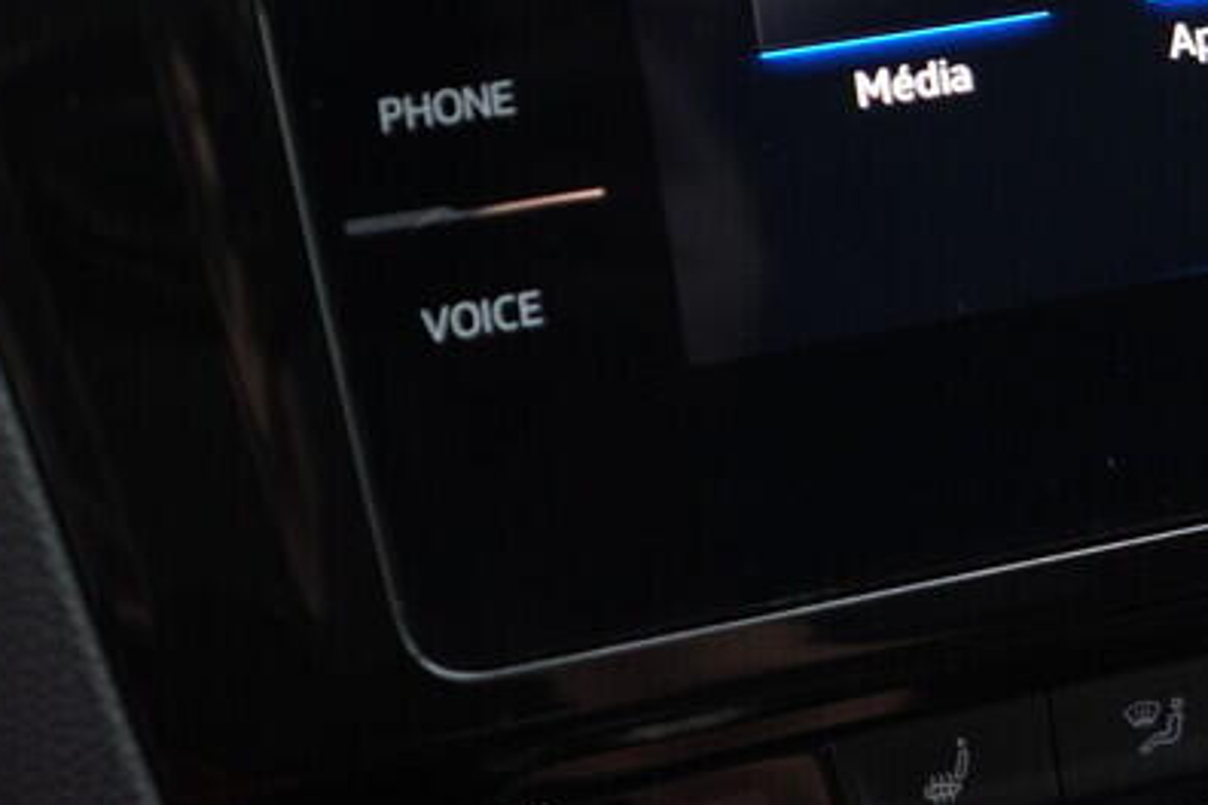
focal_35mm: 93
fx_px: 3120
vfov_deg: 14.2
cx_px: 1519
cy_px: -188
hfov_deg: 20.3
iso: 250
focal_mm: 24
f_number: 2.8
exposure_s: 1/40
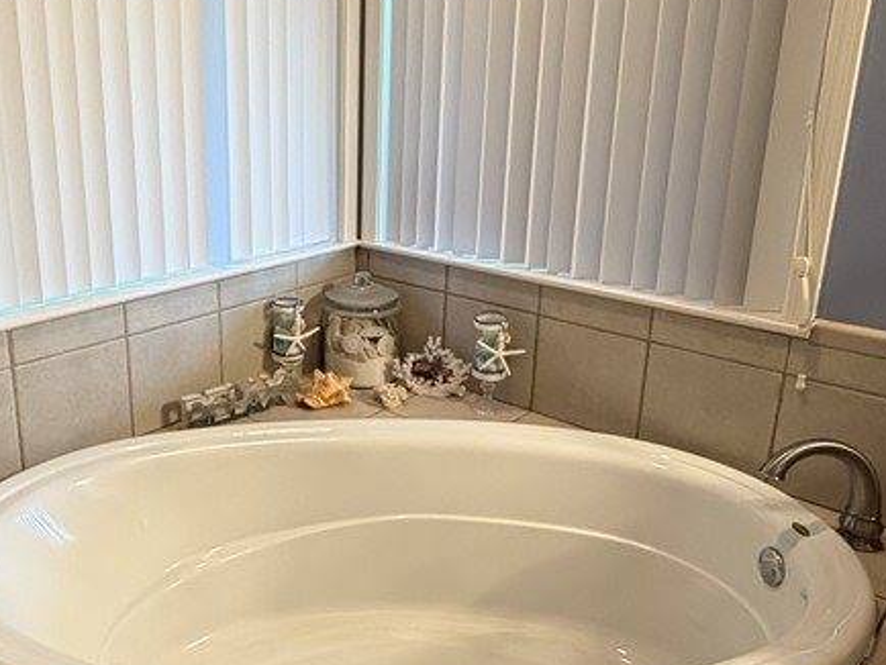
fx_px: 845
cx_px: 310
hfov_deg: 54.4
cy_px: 296
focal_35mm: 33
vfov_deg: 42.9
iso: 250
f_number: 2.2
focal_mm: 2.22
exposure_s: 1/60
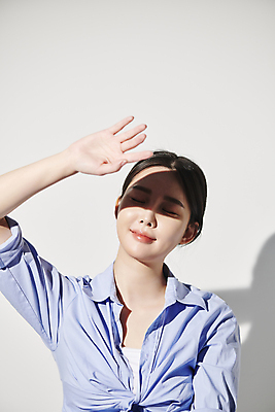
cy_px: 206
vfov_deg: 19.4
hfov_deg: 13.1
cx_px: 138
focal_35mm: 105
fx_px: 1202
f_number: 5.6
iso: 400
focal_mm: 105
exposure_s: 1/100
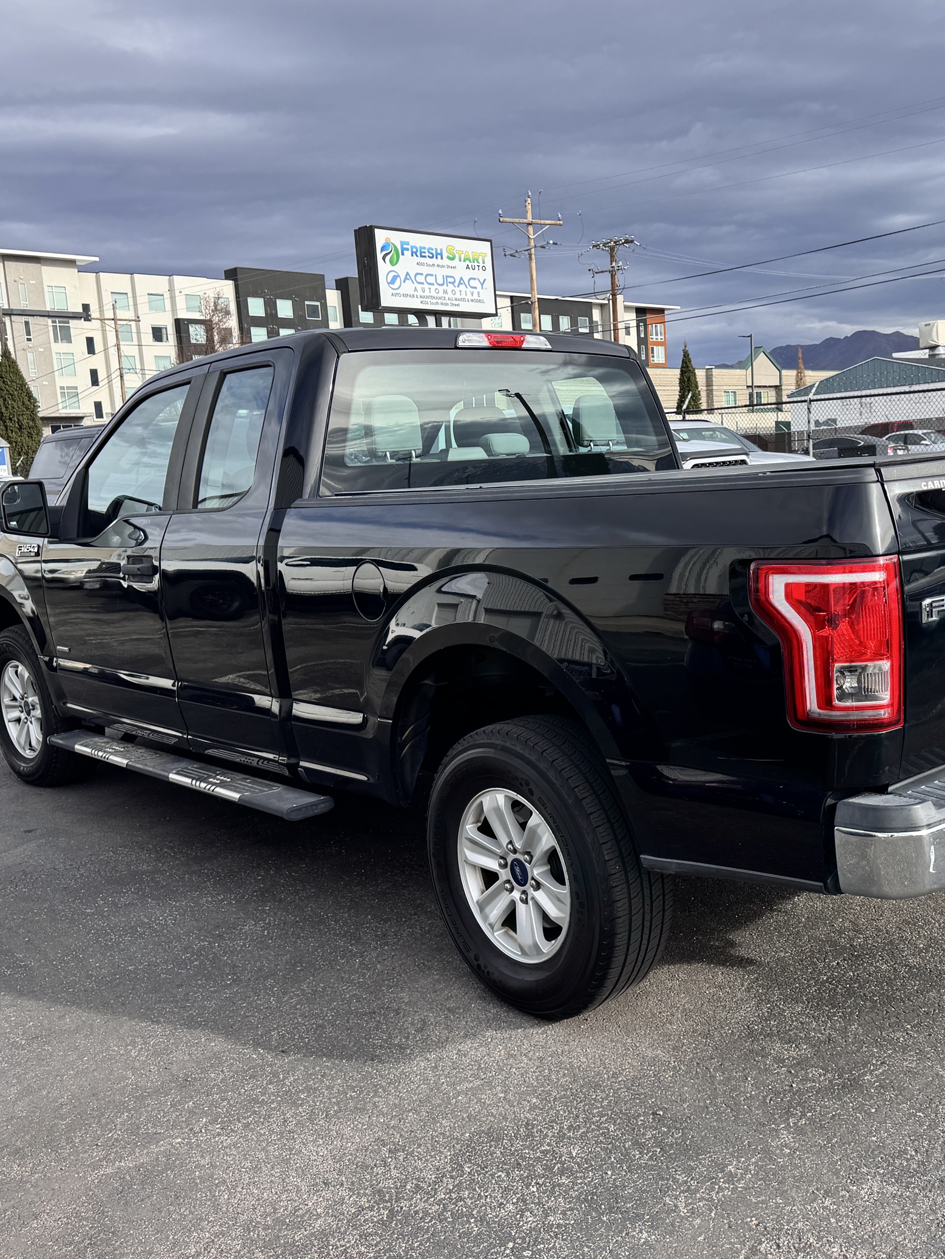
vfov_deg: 55.3
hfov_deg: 42.3
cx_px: 641
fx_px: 1201
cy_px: 629
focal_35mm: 33
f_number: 1.78
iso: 80
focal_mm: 6.76
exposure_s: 1/1456
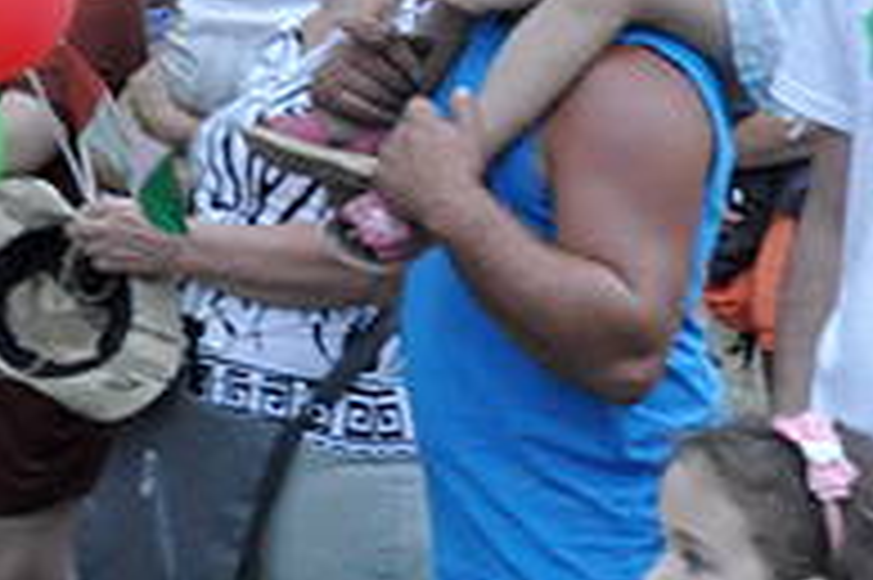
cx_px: 454
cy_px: 200
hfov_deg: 12.5
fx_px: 3978
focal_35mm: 164
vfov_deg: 8.3
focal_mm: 25
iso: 3200
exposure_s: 1/80
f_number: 4.5
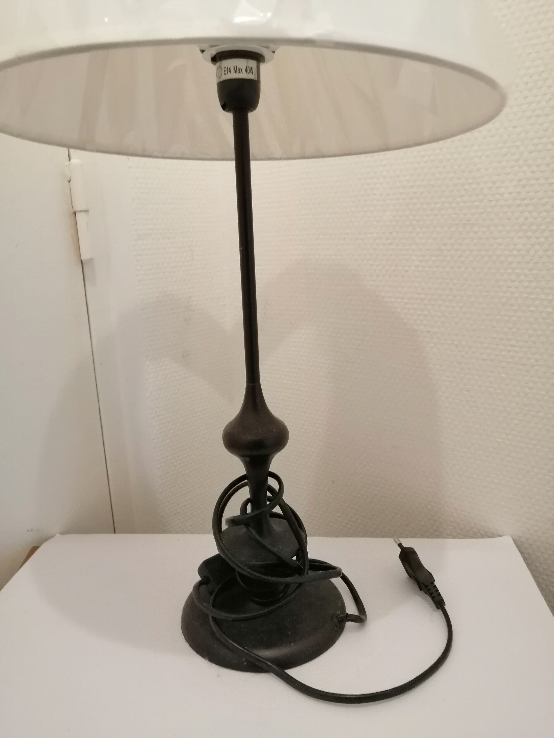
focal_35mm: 26
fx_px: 555
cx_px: 277
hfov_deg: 53.1
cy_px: 369
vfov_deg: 67.3
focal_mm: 3.96
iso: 400
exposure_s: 1/33.3
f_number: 1.8
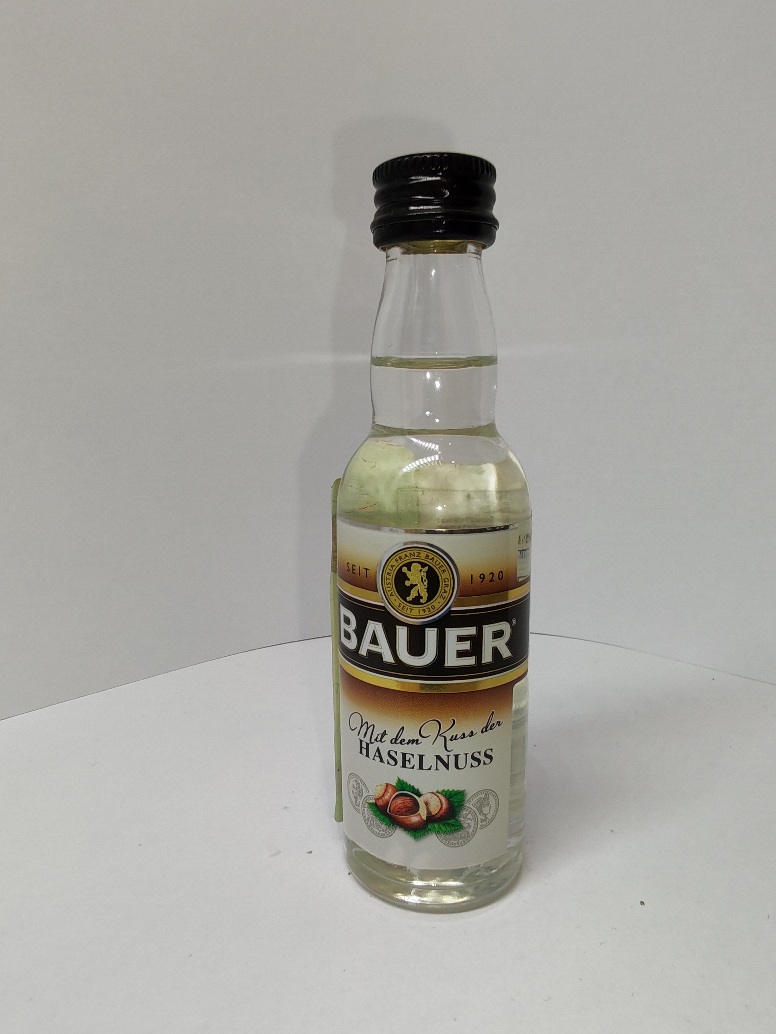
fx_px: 807
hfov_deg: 51.4
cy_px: 517
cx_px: 388
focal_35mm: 27
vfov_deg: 65.3
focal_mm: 1.96
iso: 50
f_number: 2.2
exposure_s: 1/100
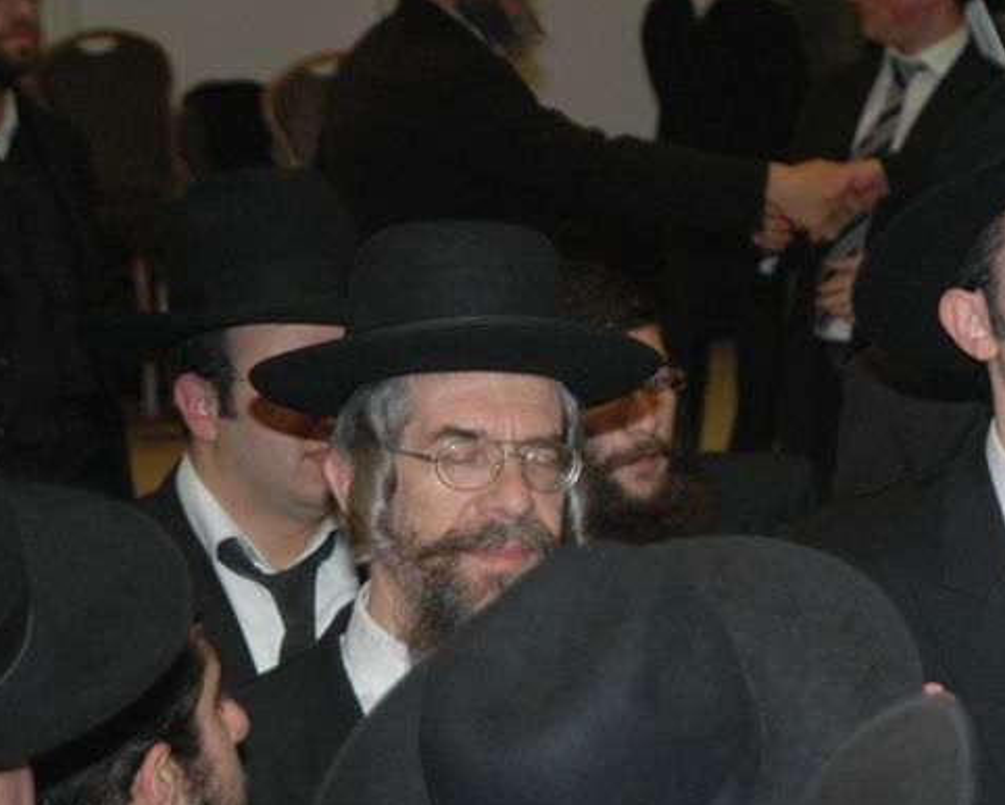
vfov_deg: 6.6
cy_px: 291
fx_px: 6933
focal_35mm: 233
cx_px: 1055
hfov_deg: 8.2
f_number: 5.6
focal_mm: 78
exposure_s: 1/60
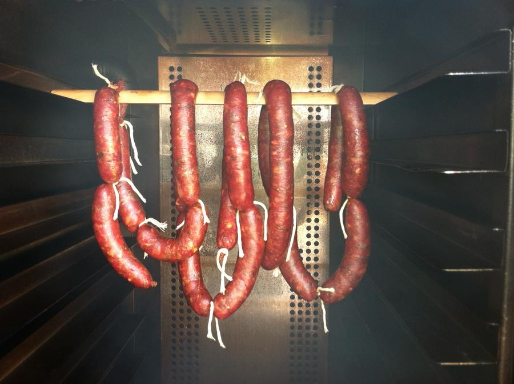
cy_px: 192
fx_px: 519
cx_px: 257
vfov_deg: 40.6
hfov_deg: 52.7
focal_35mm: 35
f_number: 2.8
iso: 80
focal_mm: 3.85
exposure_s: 1/24
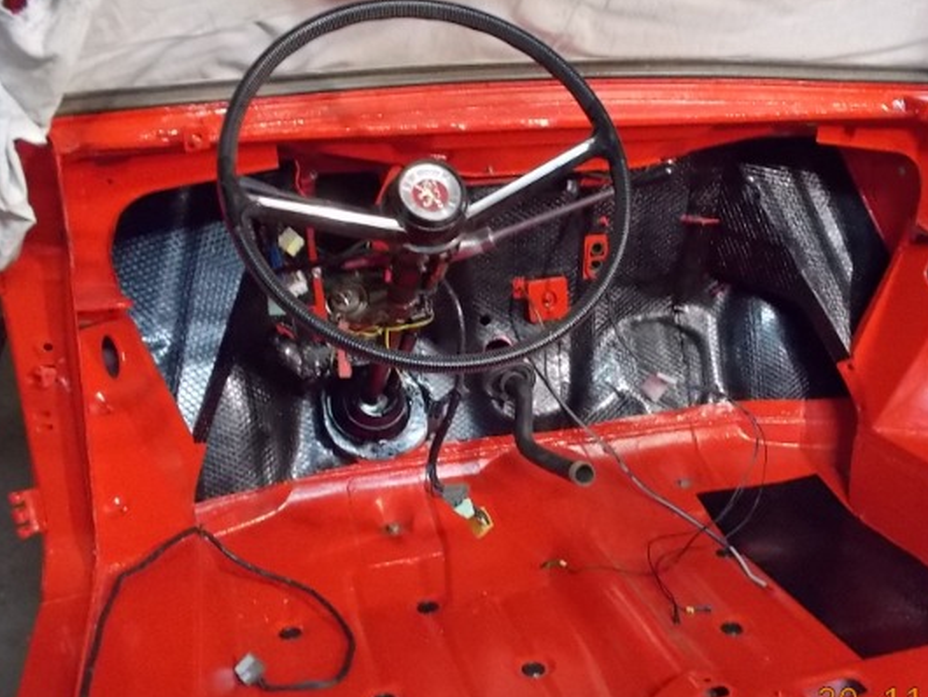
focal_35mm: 35
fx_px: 939
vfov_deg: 40.7
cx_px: 529
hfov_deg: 52.4
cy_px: 380
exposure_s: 1/10
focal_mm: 4.1
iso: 400
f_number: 3.3
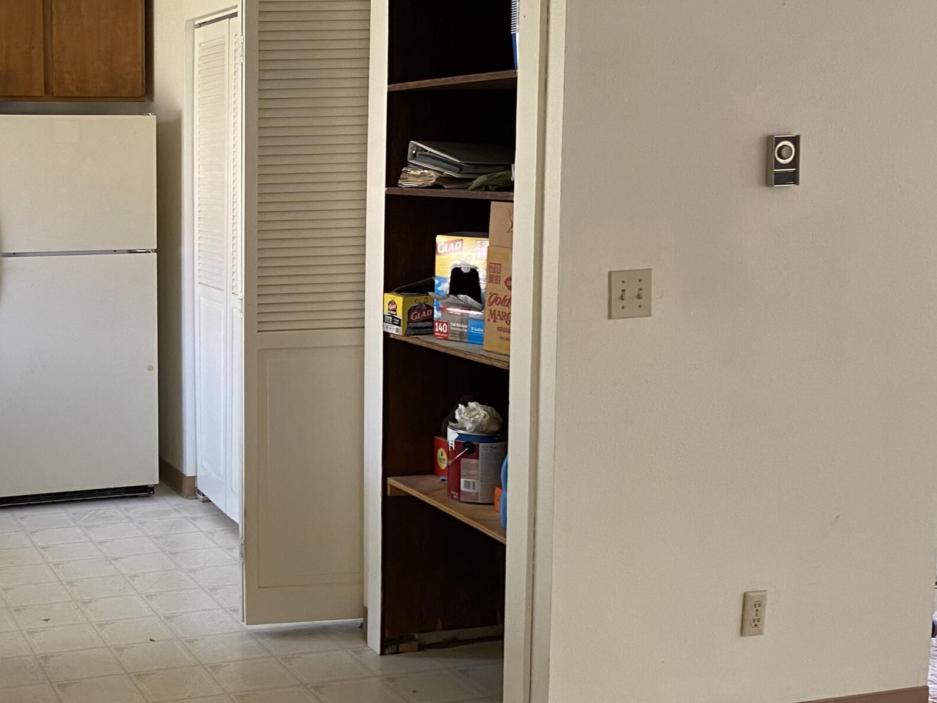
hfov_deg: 36.9
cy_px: 320
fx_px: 1326
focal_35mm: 49
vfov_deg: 29.7
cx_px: 126
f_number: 1.8
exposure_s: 1/71
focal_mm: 4.25
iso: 125
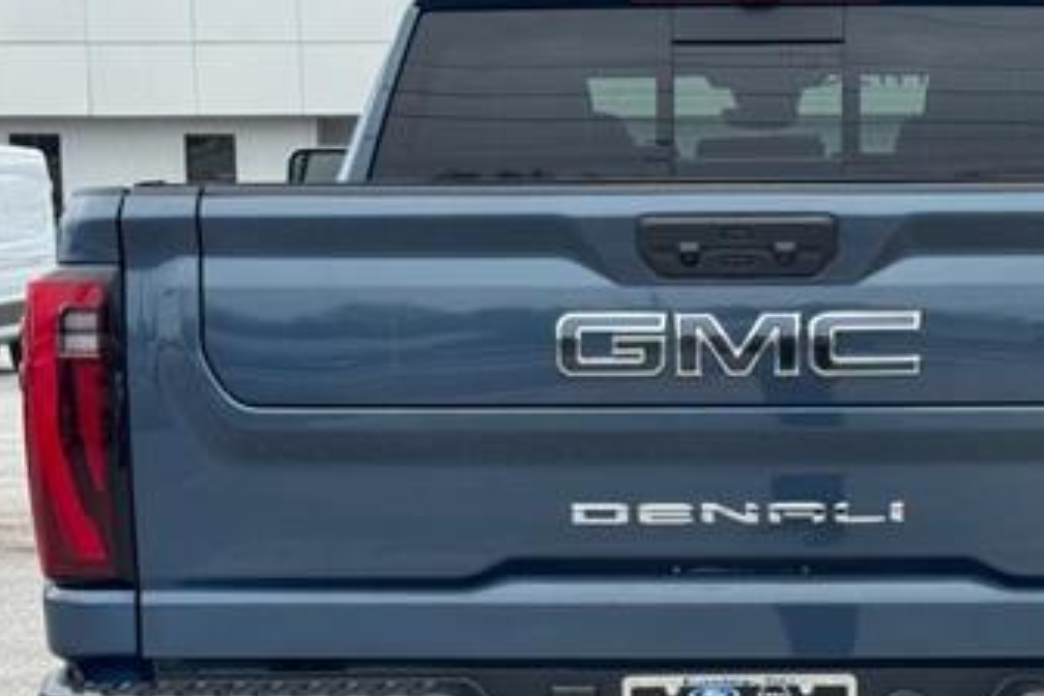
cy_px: 566
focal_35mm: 95
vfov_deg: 14.3
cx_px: 730
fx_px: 2755
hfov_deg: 21.3
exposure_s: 1/739
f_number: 1.78
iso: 64
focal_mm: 6.76
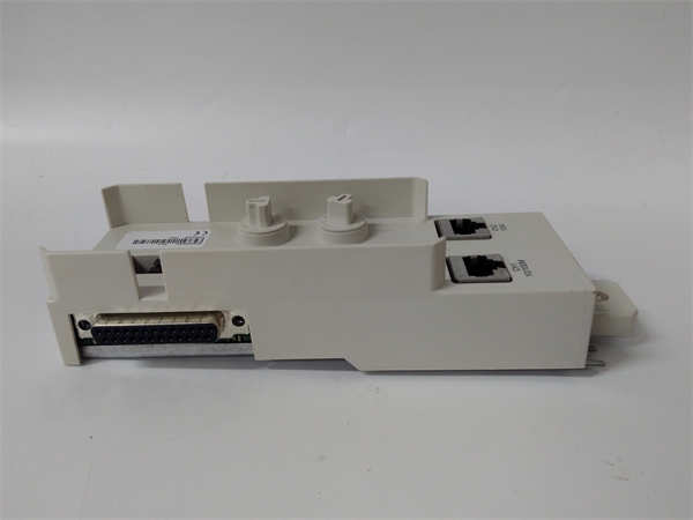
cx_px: 346
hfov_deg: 65.3
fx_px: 541
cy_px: 260
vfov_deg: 51.4
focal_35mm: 27
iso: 261
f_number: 2
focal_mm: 3.79
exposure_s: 1/33
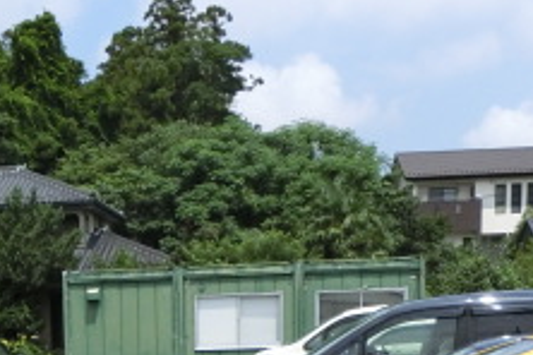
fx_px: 1110
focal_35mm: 75
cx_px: 60
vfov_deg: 16.7
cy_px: 511
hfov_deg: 26.2
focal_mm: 4.5
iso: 250
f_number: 7
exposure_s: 1/1000
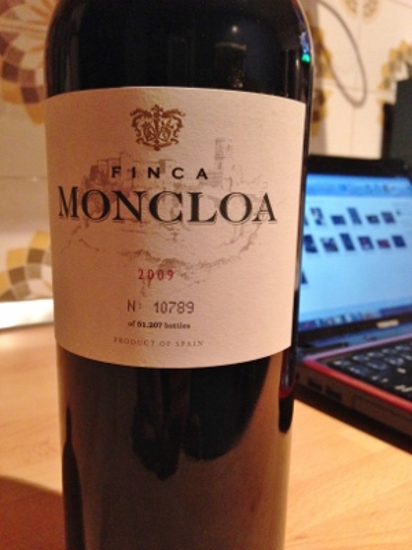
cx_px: 206
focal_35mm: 33
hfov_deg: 42.9
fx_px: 524
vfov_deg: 55.4
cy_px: 275
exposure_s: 1/15
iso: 500
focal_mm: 4.12
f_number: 2.4
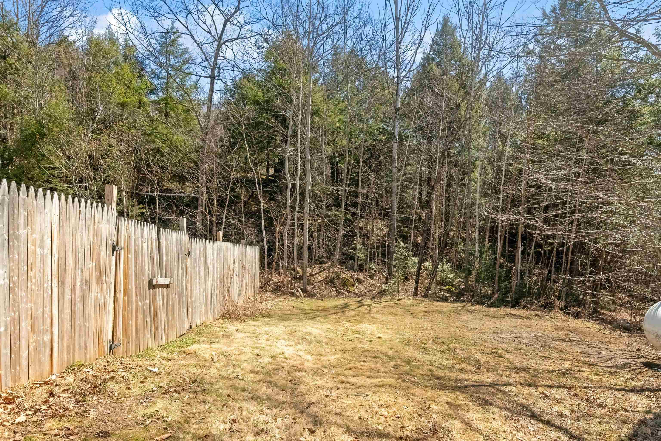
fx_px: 386
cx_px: 330
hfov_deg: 81.2
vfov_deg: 59.5
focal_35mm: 21
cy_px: 220
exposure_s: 1/80
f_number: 9
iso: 100
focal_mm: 14
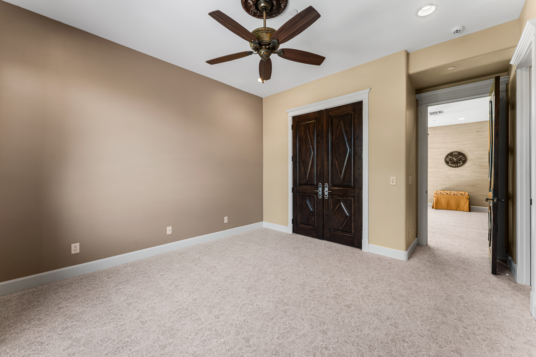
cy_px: 178
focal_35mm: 14
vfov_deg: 81.2
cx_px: 268
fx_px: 208
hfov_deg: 104.3
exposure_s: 1/2
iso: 160
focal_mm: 14
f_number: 8
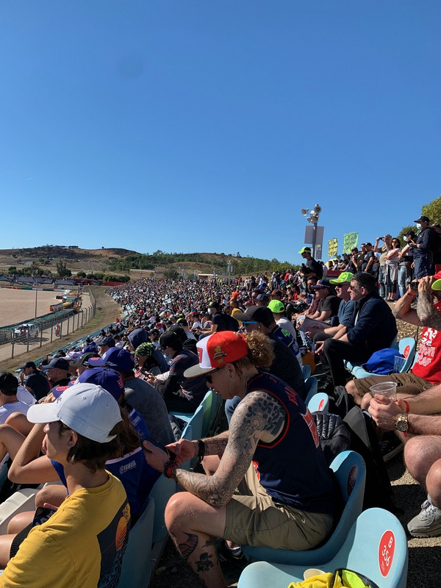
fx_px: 442
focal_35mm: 26
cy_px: 294
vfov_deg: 67.3
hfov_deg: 53.1
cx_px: 220
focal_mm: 4.25
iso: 25
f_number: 1.8
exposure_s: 1/2033
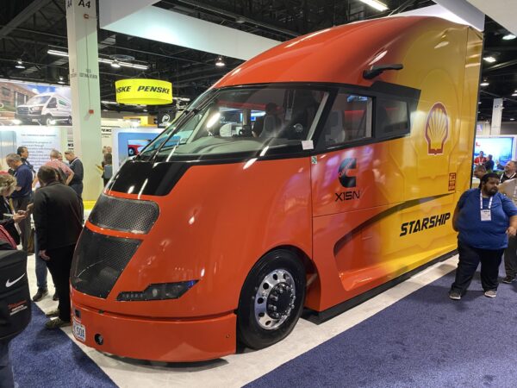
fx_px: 388
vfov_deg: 53.1
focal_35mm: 26
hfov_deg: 67.3
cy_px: 194
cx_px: 258
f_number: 1.8
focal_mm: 4.25
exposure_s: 1/60
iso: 250
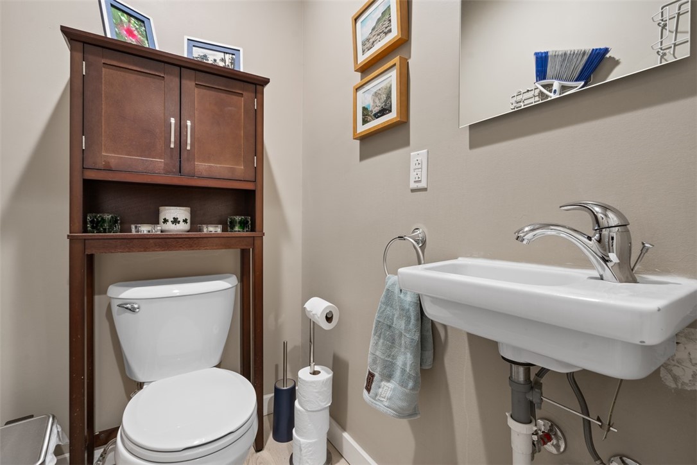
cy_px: 232
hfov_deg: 96.7
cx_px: 348
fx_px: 310
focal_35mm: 16
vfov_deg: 73.7
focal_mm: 16
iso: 400
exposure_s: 1.6
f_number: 8
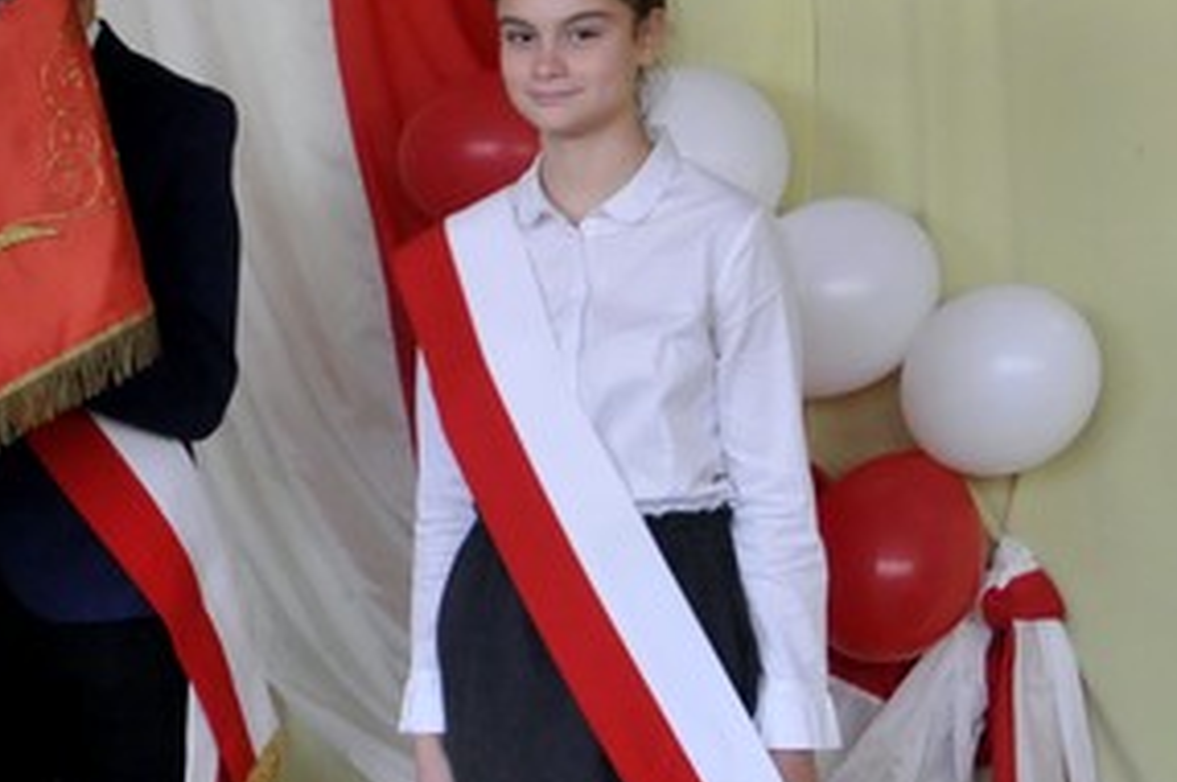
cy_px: 465
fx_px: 4115
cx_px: 74
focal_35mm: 126
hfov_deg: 16.0
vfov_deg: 10.9
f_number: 4.5
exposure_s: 1/40
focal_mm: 24
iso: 1250
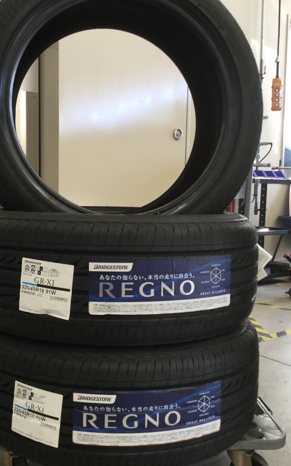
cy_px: 228
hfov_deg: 33.5
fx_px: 482
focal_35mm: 38
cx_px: 113
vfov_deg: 51.5
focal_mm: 3.3
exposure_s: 1/40
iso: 32
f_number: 2.4
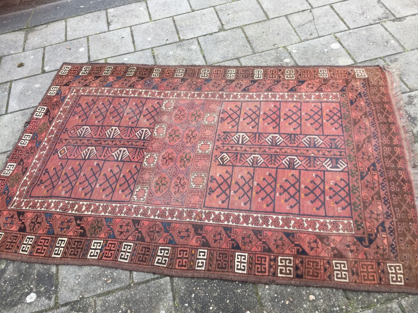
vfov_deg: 48.2
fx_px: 350
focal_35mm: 29
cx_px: 209
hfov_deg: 61.7
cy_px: 156
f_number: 2.2
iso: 32
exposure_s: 1/179
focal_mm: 4.15
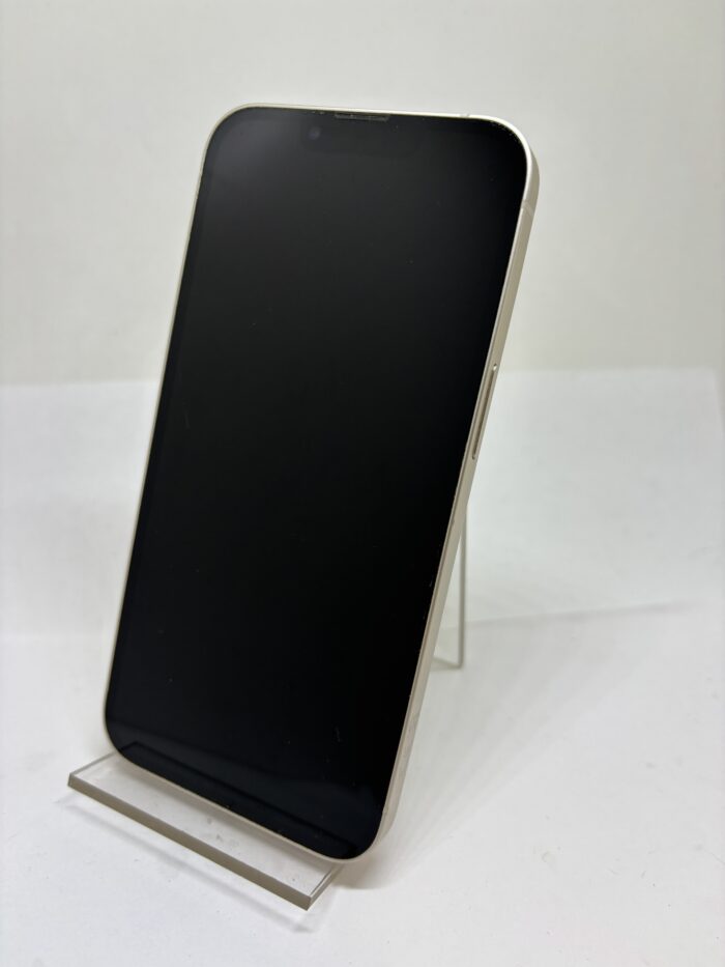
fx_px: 726
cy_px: 484
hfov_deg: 53.1
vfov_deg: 67.3
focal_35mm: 26
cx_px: 362
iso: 40
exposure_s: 1/100
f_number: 1.6
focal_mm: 5.96
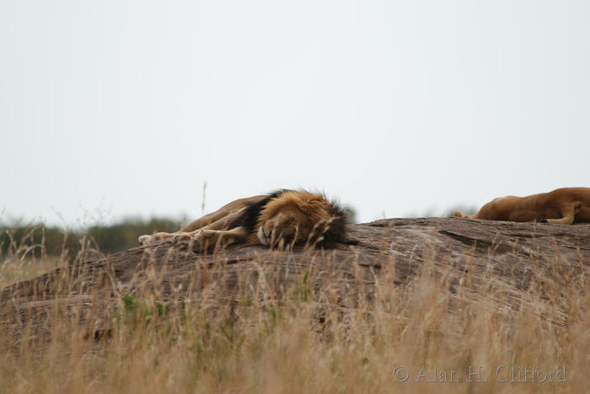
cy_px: 197
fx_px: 9841
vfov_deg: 2.3
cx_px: 295
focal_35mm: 600
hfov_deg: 3.4
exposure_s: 1/200
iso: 100
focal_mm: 400
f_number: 5.6
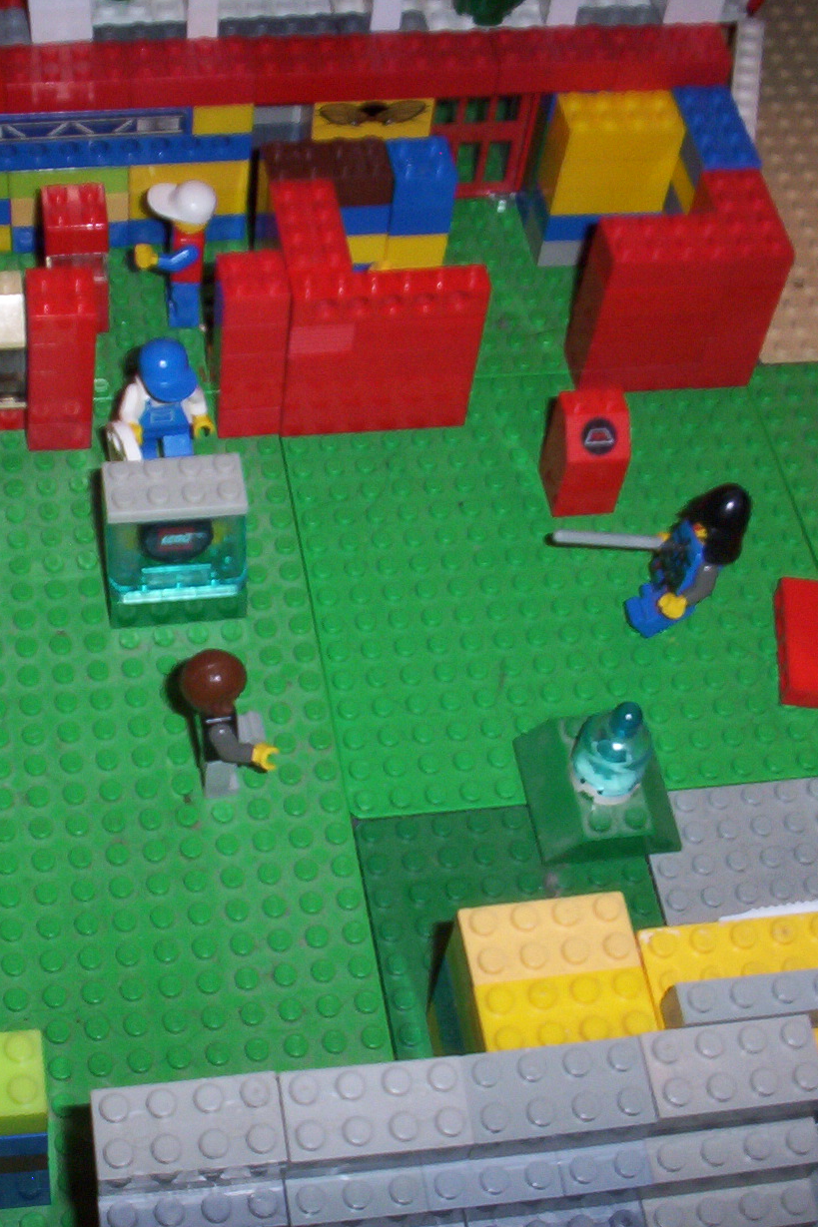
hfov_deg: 24.8
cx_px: 210
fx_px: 1841
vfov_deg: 36.9
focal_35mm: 54
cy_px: 613
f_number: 4.5
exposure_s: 1/30
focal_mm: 6
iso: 140
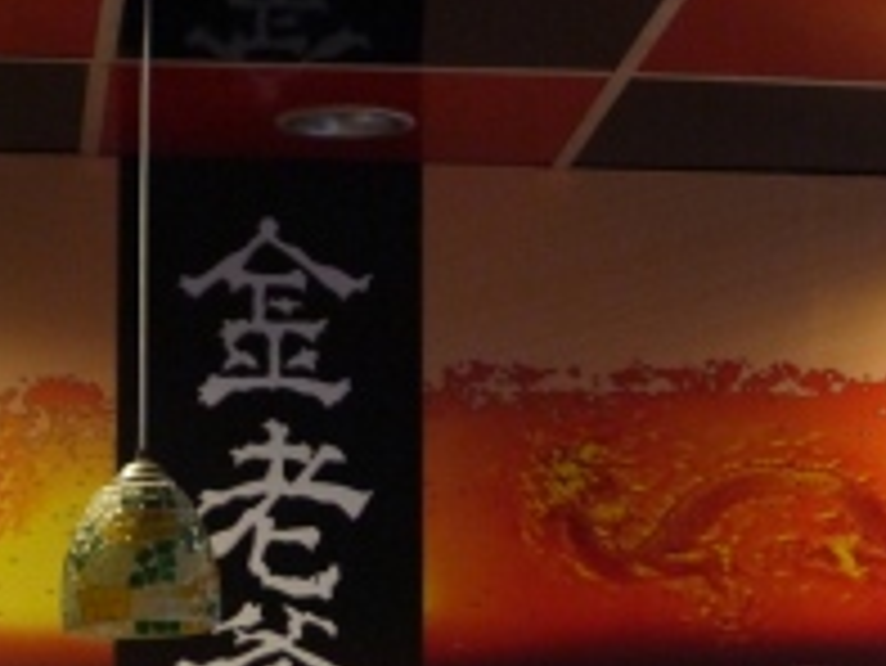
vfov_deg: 9.1
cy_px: 374
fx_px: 4200
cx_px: 769
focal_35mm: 164
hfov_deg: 12.0
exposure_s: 1/40
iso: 1600
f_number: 5.6
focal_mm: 36
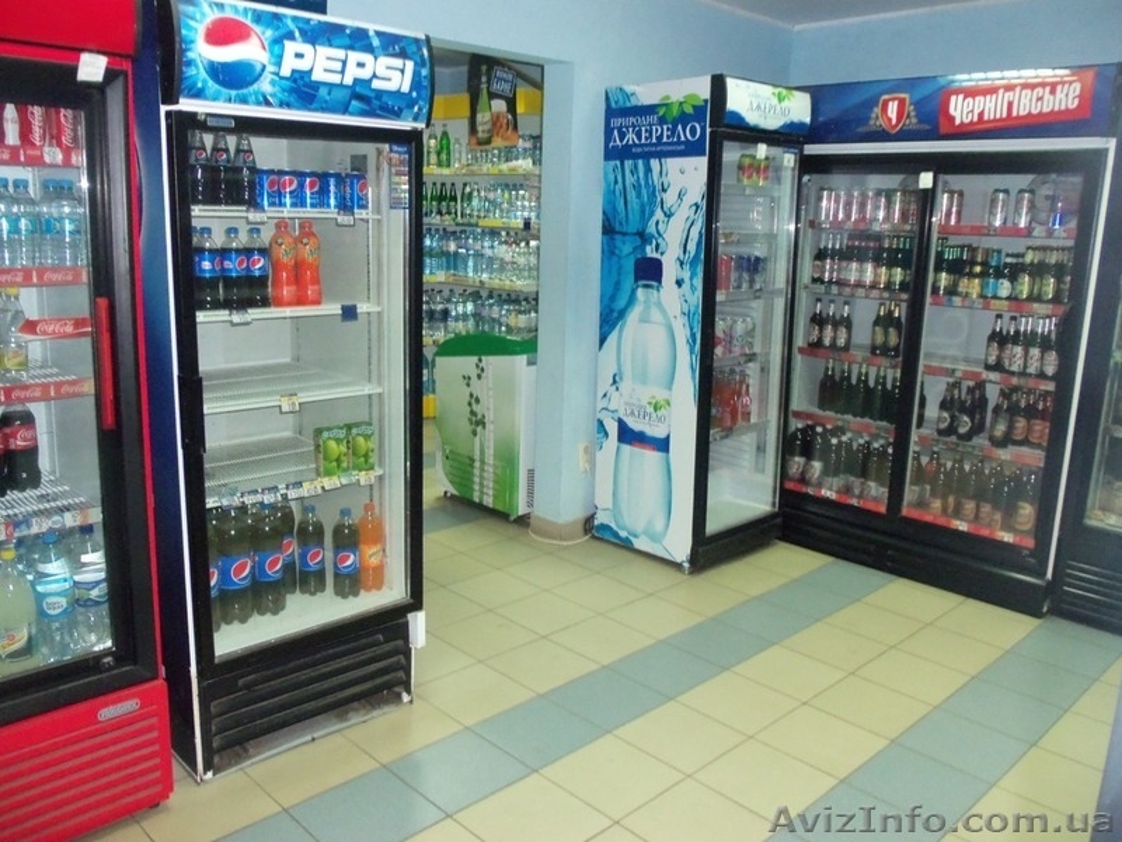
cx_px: 561
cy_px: 421
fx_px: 940
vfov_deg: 48.2
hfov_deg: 61.7
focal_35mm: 29
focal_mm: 5.2
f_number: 3.4
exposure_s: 1/30
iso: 250
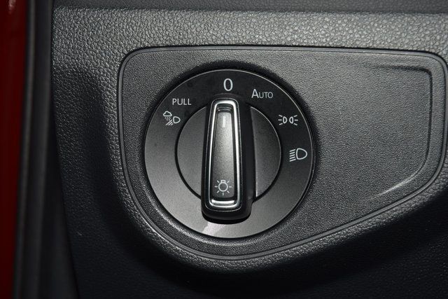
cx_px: 224
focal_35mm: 82
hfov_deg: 24.6
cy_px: 150
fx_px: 1027
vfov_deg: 16.6
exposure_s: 1/60
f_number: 8
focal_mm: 55
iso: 100
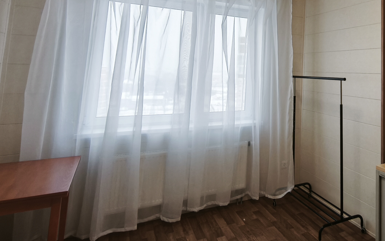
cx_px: 325
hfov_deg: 56.7
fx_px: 315
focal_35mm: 30
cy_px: 36
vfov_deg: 39.5
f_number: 2.2
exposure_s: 1/33.3
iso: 250
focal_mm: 1.91
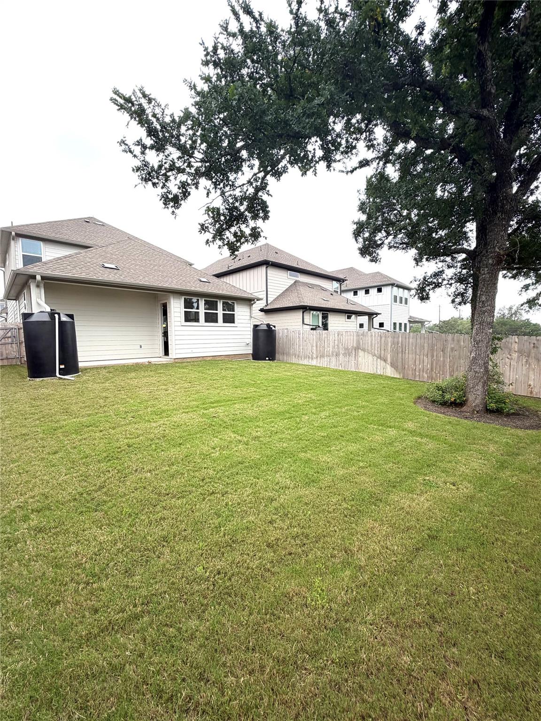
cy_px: 360
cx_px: 270
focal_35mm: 14
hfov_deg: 85.7
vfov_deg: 102.1
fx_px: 292
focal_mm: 2.22
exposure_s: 1/679
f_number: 2.2
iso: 40
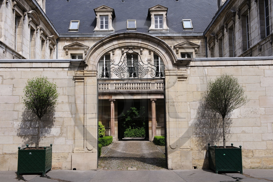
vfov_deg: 30.5
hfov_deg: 44.5
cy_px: 91
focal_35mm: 44
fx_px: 333
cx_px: 136
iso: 200
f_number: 14
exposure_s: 1/125
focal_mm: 44
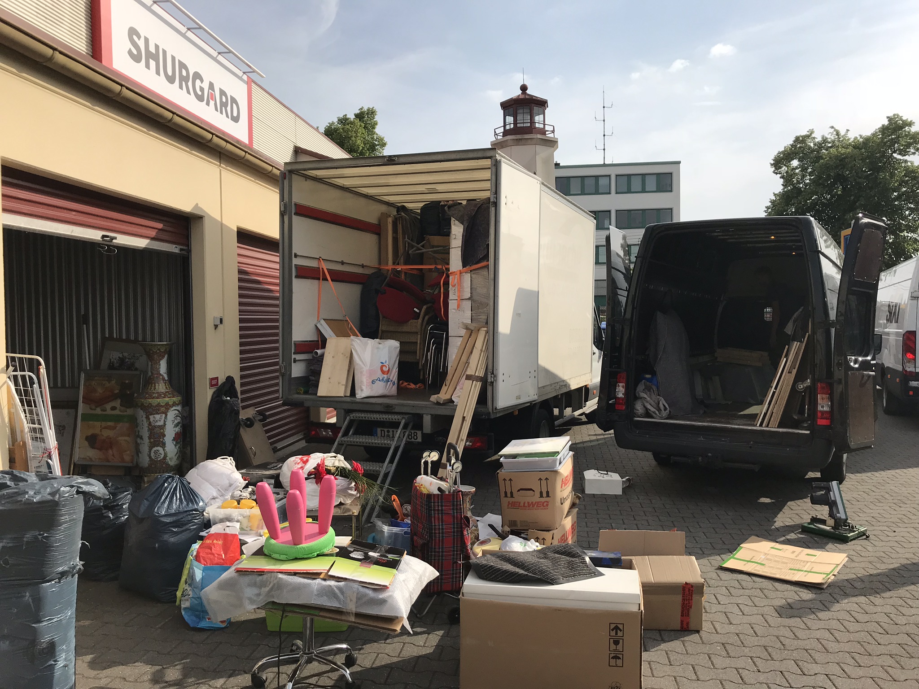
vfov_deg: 49.7
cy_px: 344
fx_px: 743
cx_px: 460
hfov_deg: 63.4
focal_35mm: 28
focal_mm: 3.99
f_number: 1.8
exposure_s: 1/3096
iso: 20
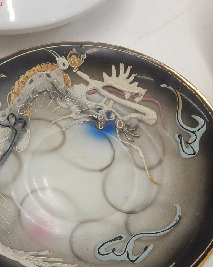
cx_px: 65
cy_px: 161
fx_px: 433
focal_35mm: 55
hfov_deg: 27.4
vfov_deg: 34.0
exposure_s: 1/80
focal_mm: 6.1
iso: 400
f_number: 3.3
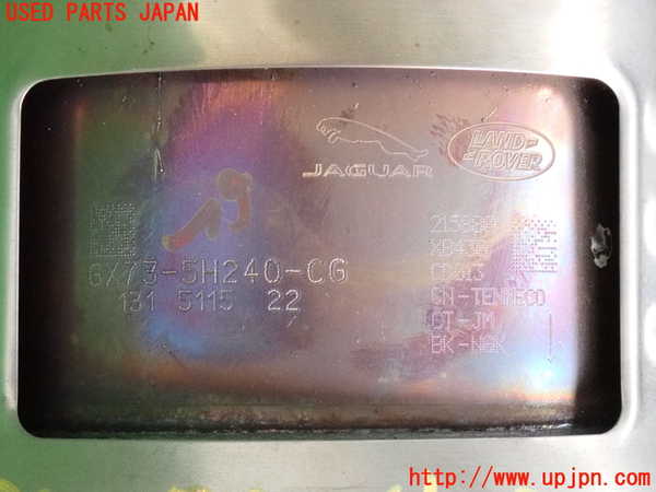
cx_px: 328
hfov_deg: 20.9
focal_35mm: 94
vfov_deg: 15.7
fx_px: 1781
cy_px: 246
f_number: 4.7
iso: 1600
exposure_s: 1/125
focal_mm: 16.79
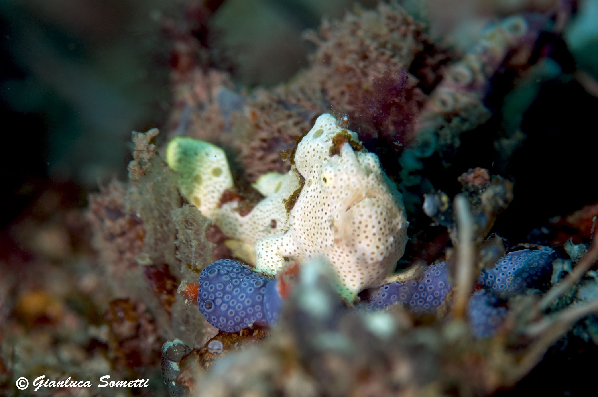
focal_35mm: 158
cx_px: 299
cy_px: 198
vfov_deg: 8.7
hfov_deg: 13.1
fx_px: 2613
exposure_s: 1/100
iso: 100
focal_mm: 105
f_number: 8
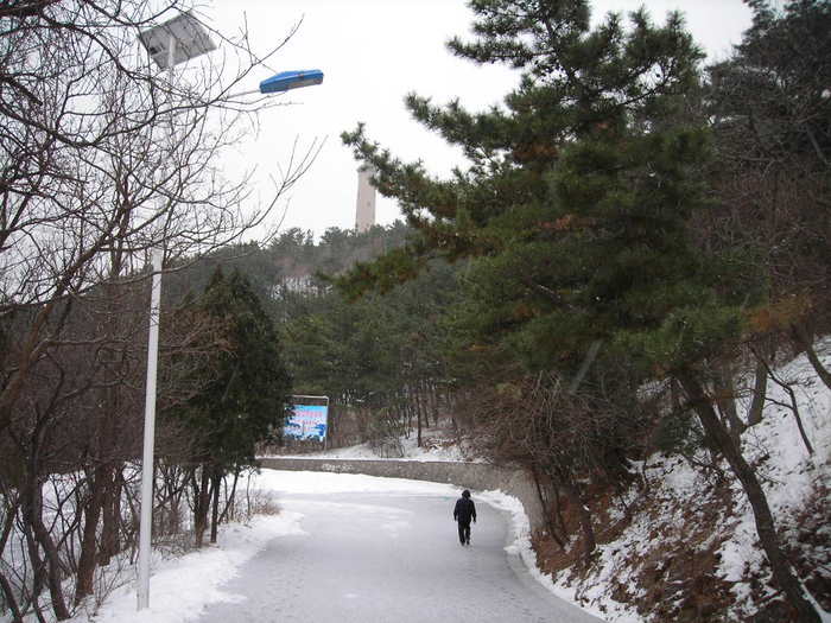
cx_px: 416
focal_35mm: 38
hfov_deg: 49.0
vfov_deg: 37.7
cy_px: 312
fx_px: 912
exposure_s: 1/32.2
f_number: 3.2
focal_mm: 6.3
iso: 50
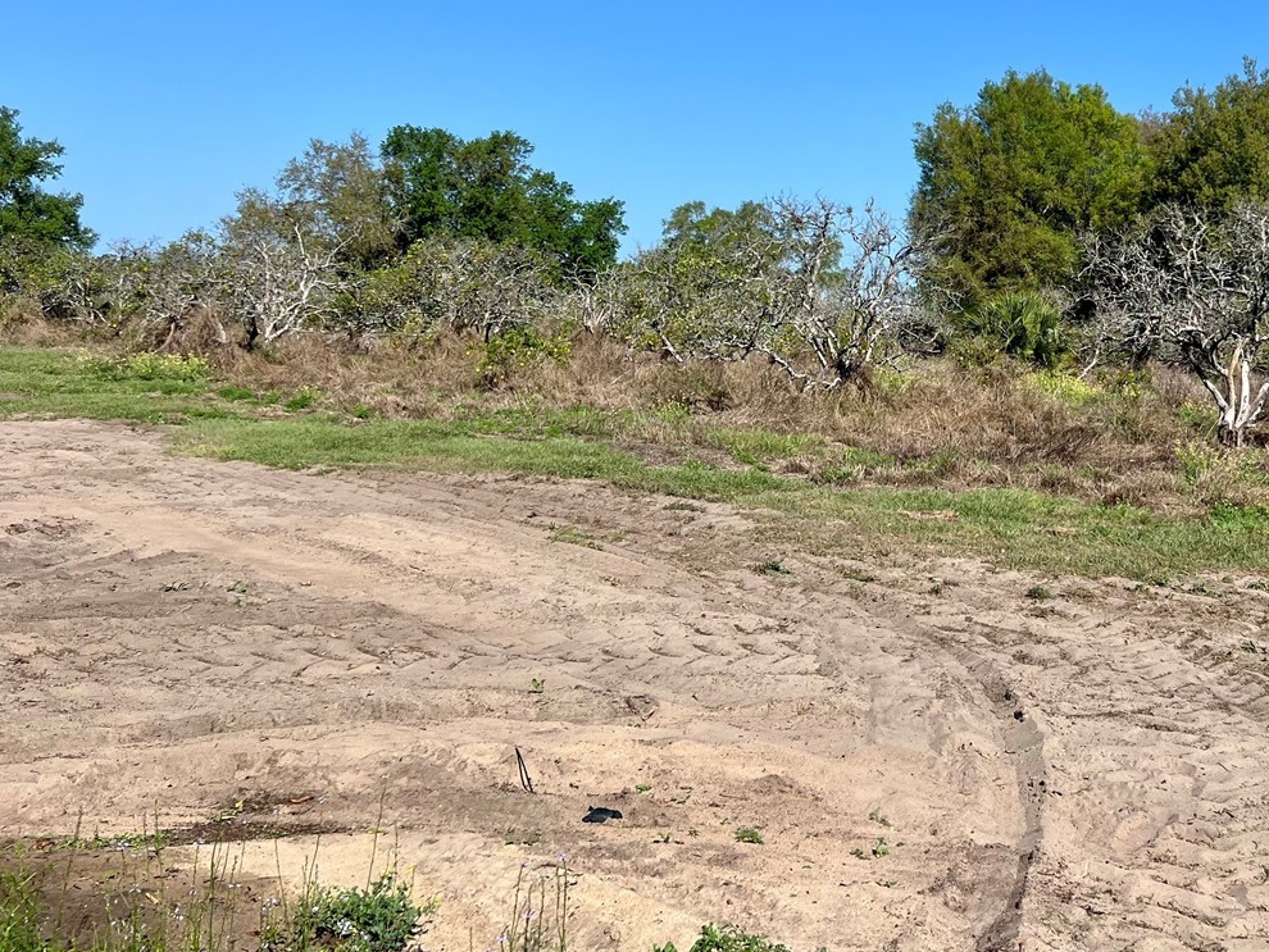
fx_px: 1540
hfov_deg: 42.9
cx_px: 1004
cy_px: 258
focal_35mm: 42
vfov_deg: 33.8
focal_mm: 5.7
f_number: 1.5
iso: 50
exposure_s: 1/4831
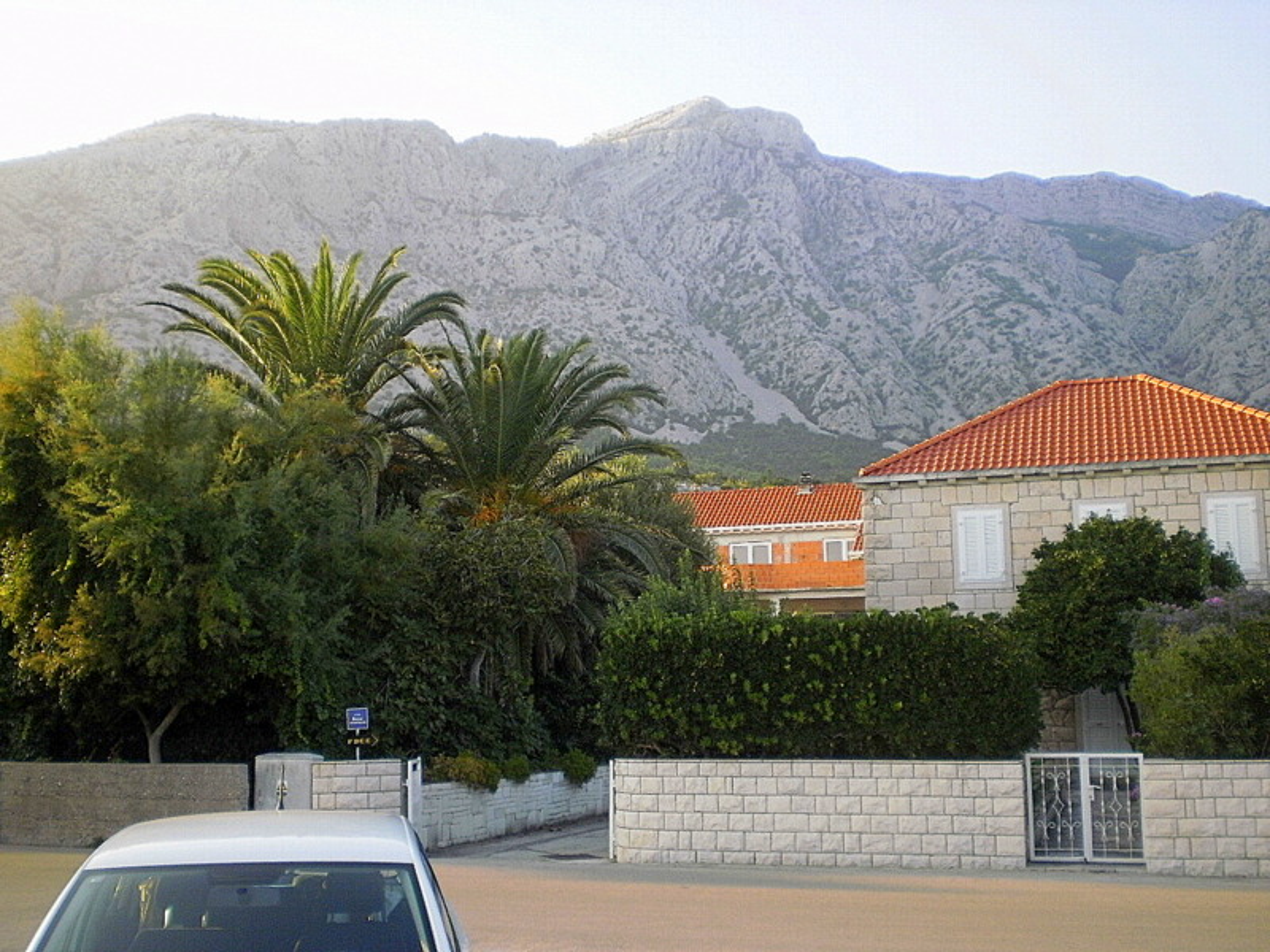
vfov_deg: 32.2
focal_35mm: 45
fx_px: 1651
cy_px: 476
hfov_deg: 42.1
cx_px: 635
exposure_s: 1/250
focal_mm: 7.4
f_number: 3.5
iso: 125
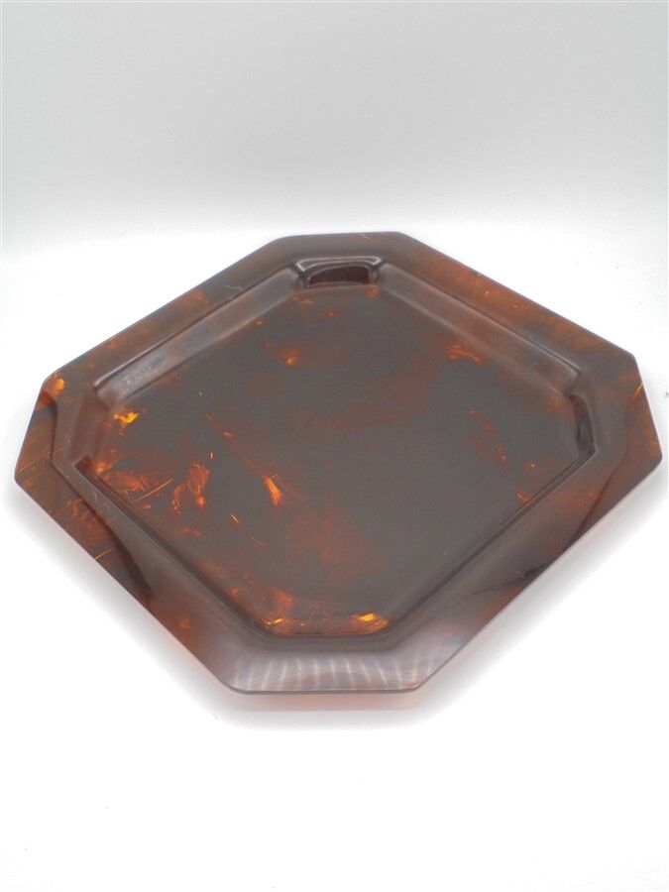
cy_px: 446
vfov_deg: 49.0
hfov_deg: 37.7
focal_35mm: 38
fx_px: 979
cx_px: 334
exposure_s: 1/40
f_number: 4.2
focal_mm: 6.9
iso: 100
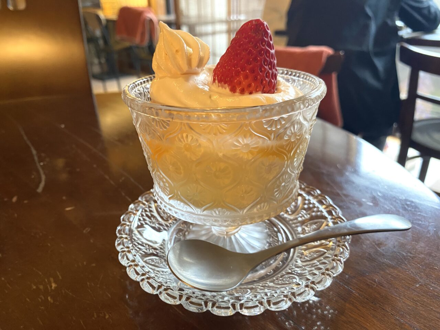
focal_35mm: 26
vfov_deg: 53.1
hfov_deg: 67.3
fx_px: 330
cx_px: 220
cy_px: 165
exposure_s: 1/50
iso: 400
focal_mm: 4.25
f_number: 1.8
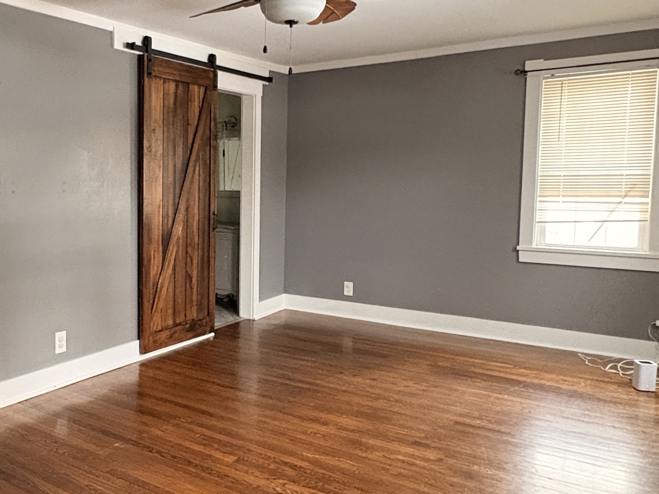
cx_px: 139
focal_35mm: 33
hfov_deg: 52.1
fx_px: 628
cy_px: 241
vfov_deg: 42.9
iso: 800
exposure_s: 1/60
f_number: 2.2
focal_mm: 2.22
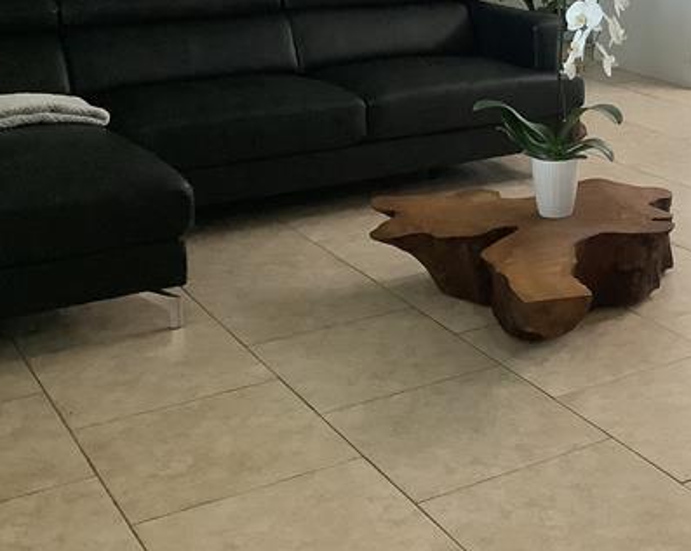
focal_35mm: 61
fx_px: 1247
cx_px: 613
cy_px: 73
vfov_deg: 24.4
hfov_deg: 29.8
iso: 250
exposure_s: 1/60
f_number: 2.4
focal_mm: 3.3
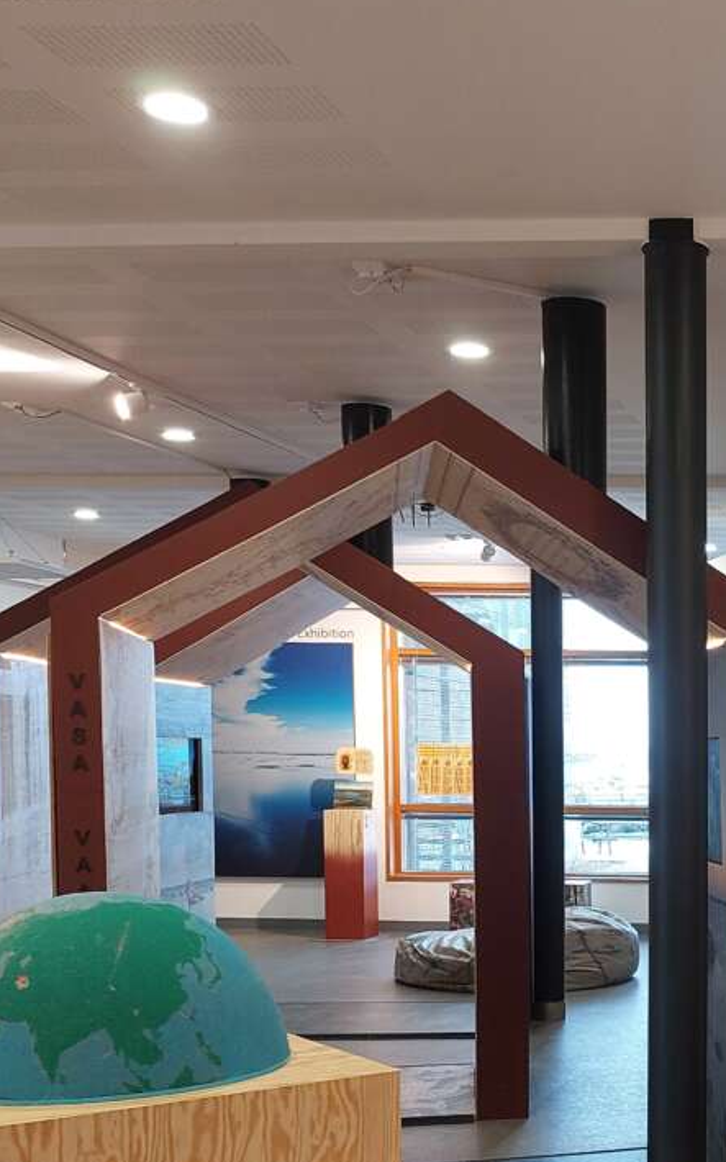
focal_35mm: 51
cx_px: 798
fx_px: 1615
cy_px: 863
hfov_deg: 23.7
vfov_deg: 38.6
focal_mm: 5.23
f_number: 1.8
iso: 160
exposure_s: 1/50
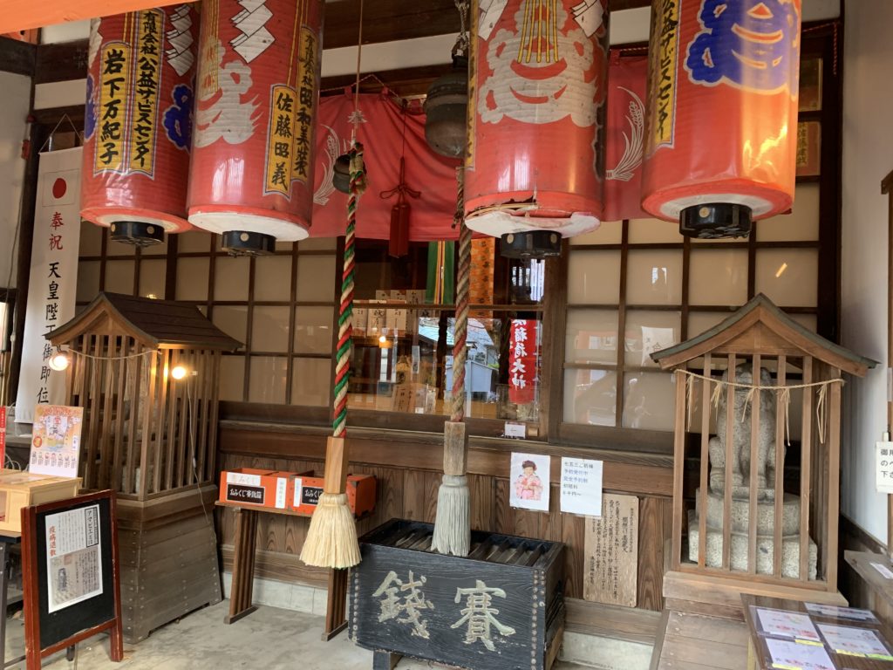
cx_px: 446
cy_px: 335
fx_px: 671
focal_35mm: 26
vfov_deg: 53.1
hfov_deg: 67.3
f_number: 1.8
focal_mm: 4.25
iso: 200
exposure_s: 1/50
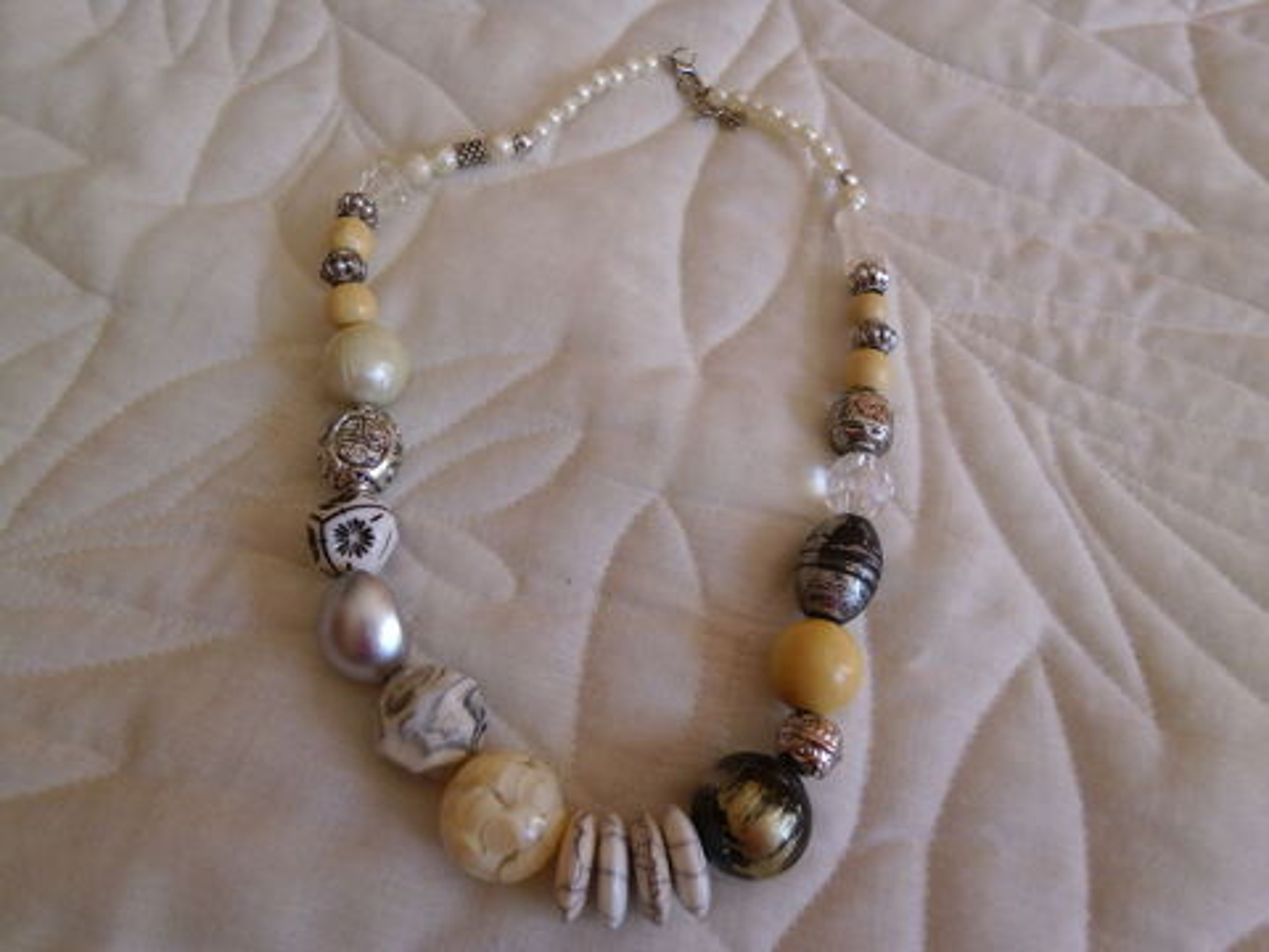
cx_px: 634
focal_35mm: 26
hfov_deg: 67.3
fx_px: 953
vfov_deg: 53.1
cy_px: 476
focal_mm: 4.7
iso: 100
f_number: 2.8
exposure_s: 1/200
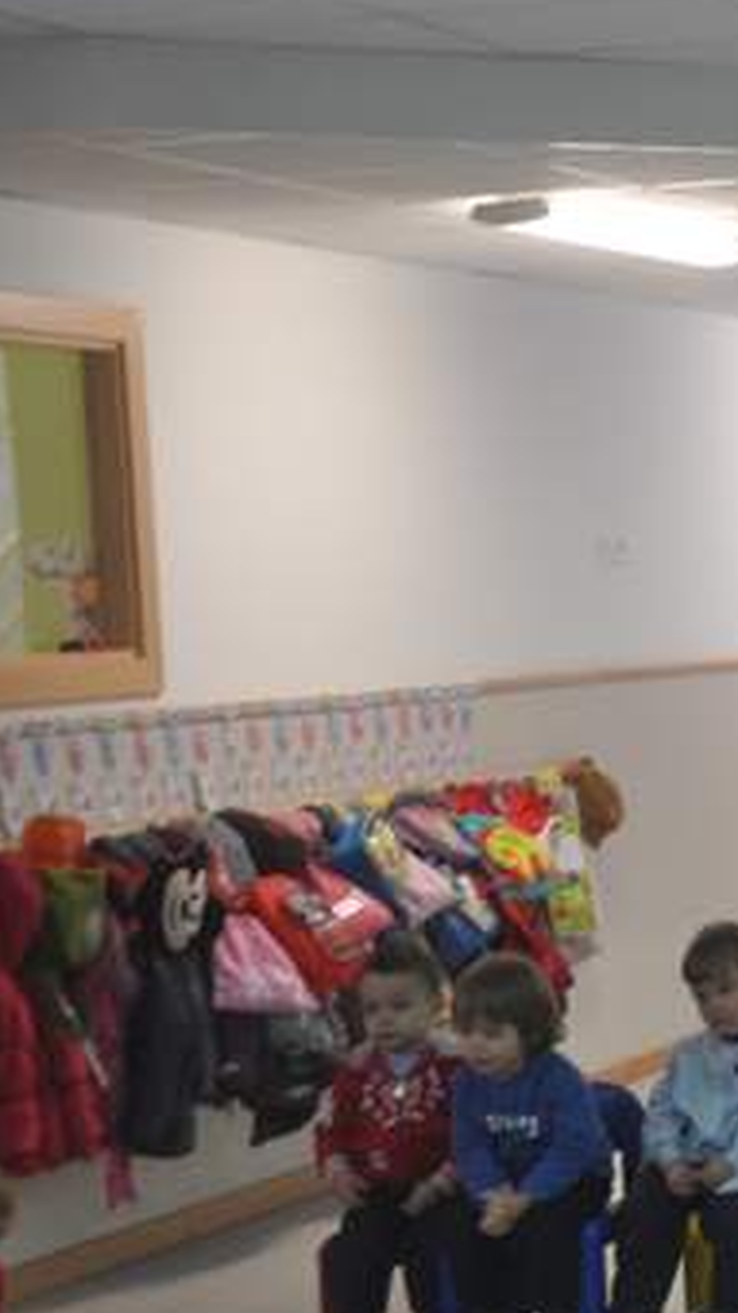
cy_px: 662
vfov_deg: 21.0
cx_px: 1542
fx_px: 3552
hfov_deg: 10.7
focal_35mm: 102
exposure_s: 1/30
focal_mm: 26
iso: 400
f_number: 5.6
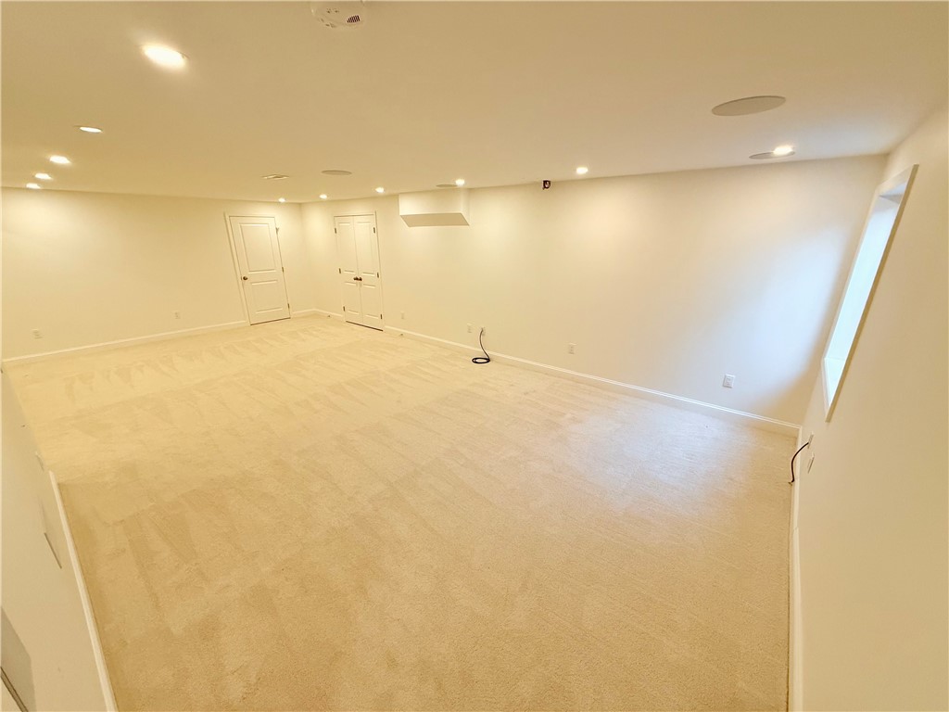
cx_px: 474
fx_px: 384
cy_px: 356
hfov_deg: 102.1
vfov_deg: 85.7
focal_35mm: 14
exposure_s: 1/120
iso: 200
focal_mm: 2.22
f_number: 2.2
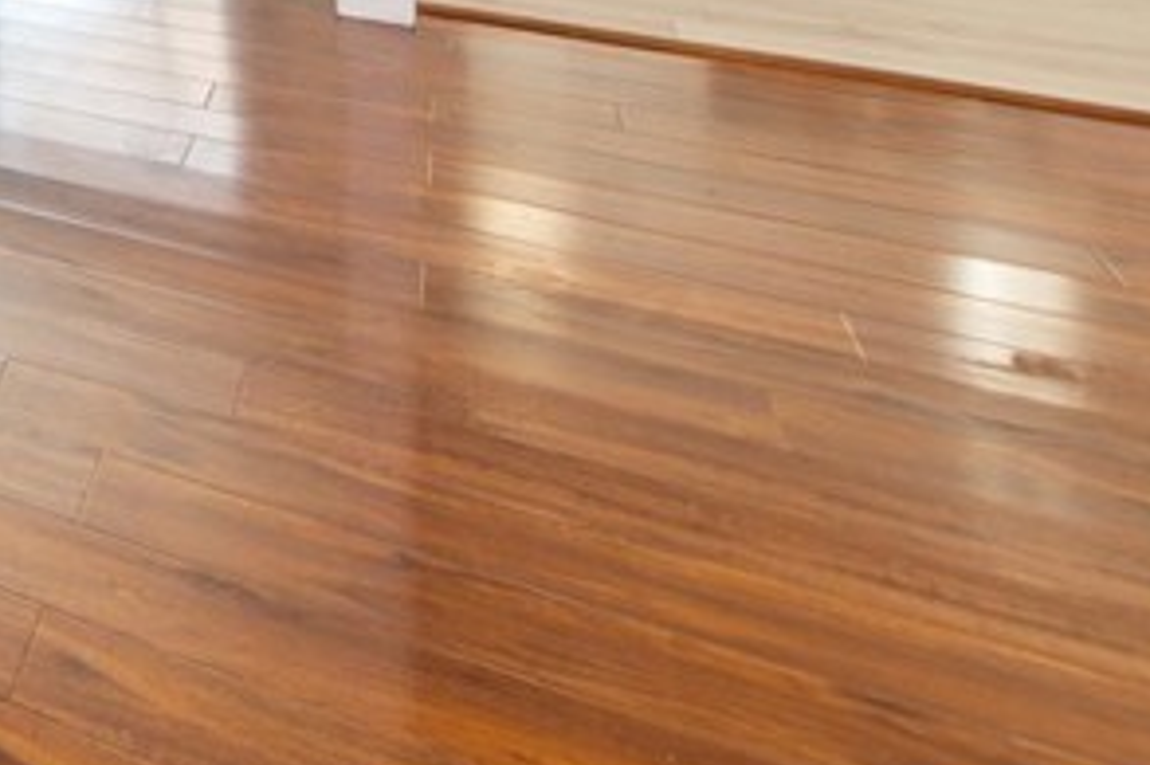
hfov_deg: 26.7
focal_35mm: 49
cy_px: -477
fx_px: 1564
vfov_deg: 21.5
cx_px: -636
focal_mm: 14
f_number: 4
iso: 400
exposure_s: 1/60
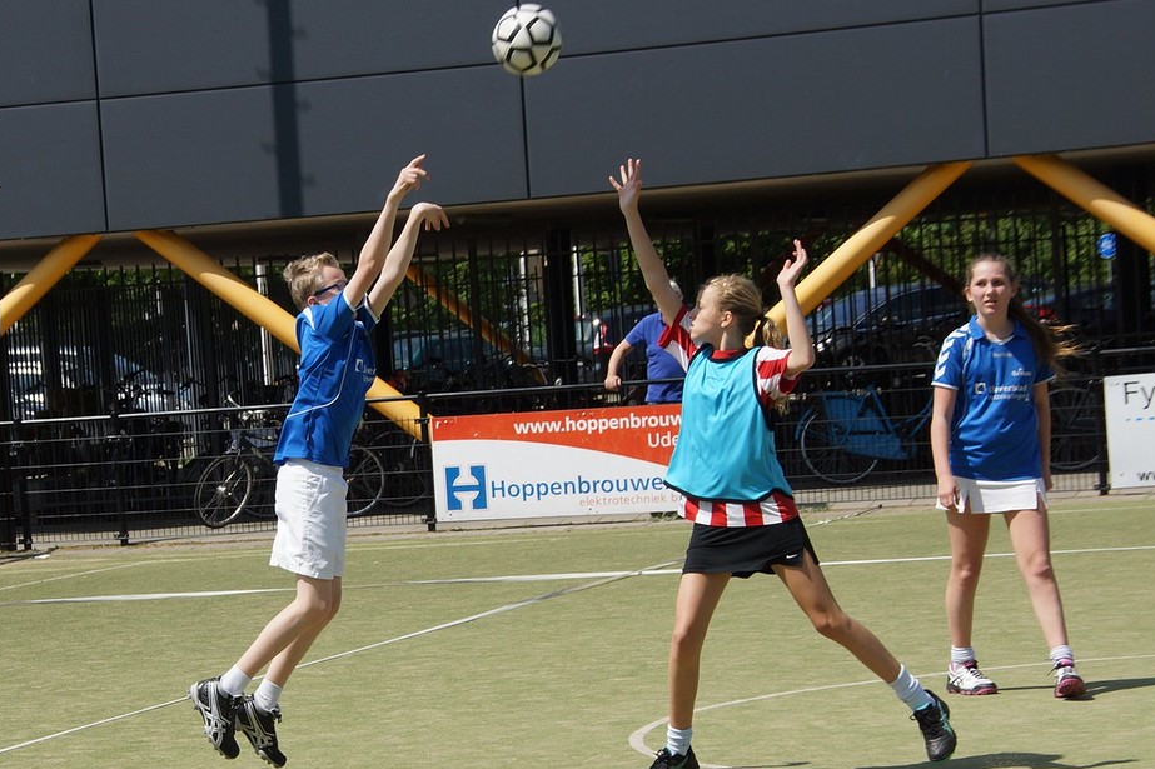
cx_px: 612
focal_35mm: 92
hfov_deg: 22.2
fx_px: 2937
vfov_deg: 14.9
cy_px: 416
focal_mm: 55
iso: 160
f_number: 7.1
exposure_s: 1/640
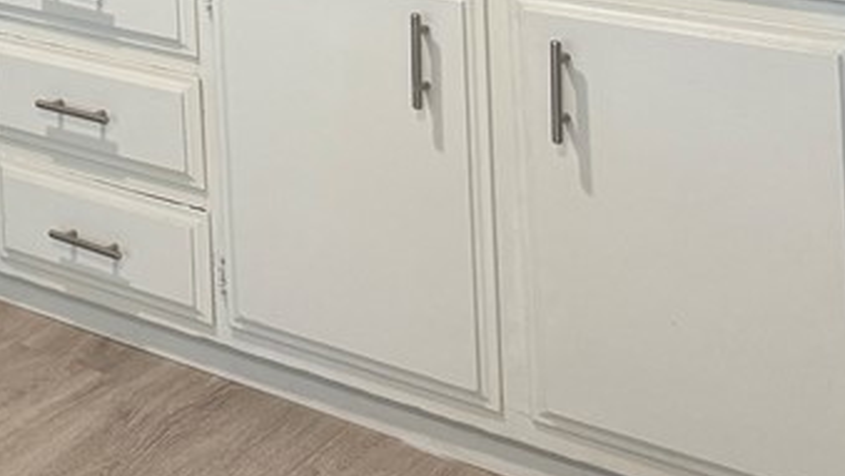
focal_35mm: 79
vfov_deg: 13.6
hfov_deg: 22.3
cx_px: -409
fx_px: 1771
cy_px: -389
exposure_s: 1/60
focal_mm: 6.76
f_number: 1.78
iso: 160
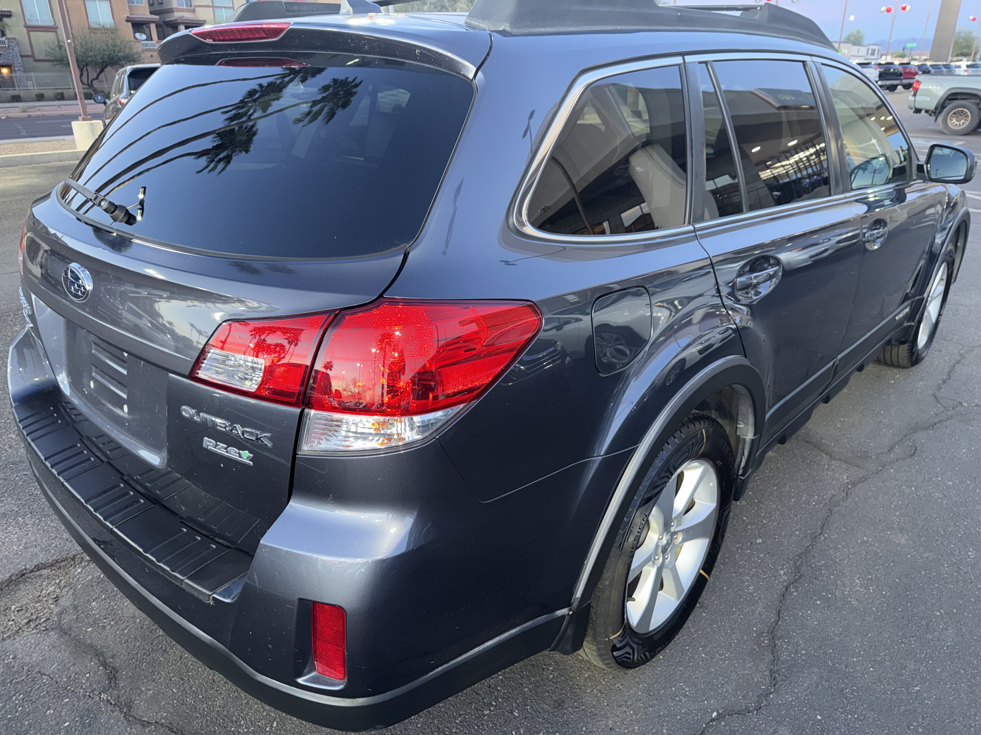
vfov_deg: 56.8
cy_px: 368
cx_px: 490
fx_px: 680
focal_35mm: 24
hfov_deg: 71.6
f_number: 1.78
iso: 80
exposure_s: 1/17
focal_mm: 6.76
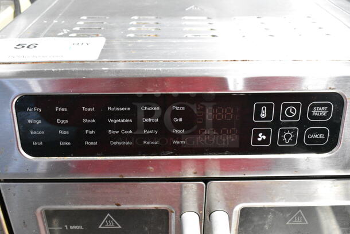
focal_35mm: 39
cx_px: 175
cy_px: 117
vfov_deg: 34.3
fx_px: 380
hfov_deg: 49.5
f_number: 6.3
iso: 6400
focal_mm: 26
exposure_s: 1/160
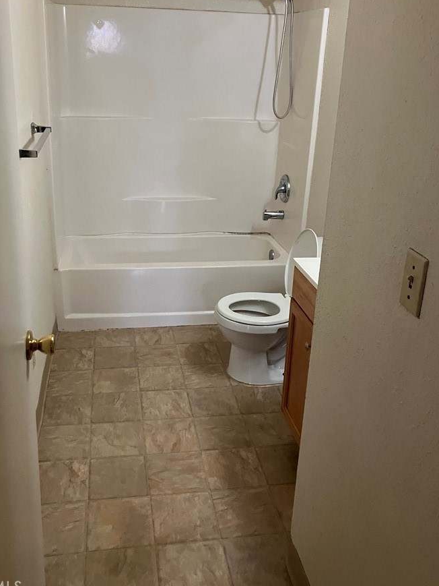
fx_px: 558
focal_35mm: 33
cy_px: 252
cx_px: 192
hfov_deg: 42.9
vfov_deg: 55.1
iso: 320
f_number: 1.8
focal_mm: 3.99
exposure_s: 1/60
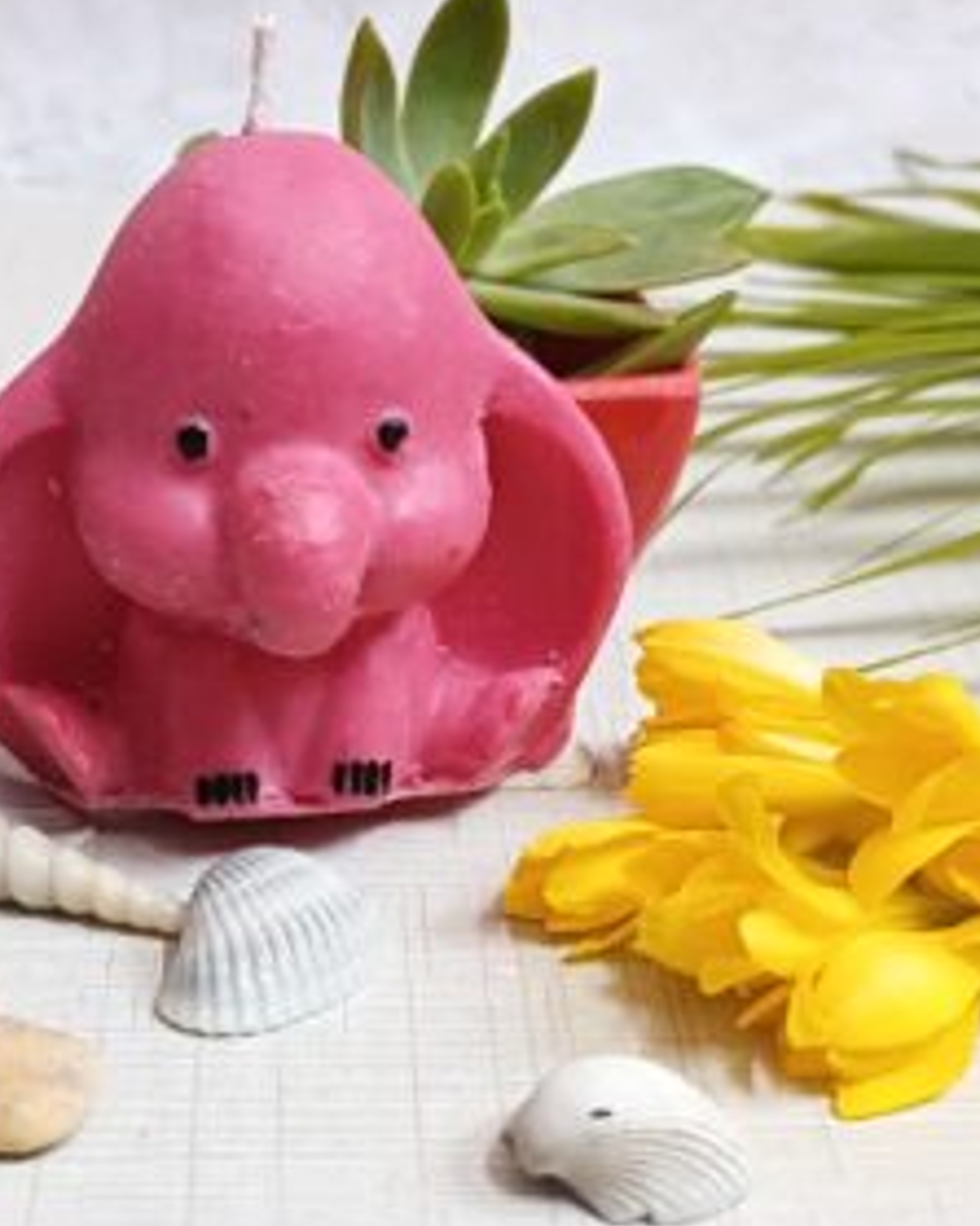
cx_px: 303
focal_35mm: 69
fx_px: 2503
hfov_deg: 22.0
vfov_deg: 27.5
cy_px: 635
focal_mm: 7.08
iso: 1600
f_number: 4.5
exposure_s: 1/25
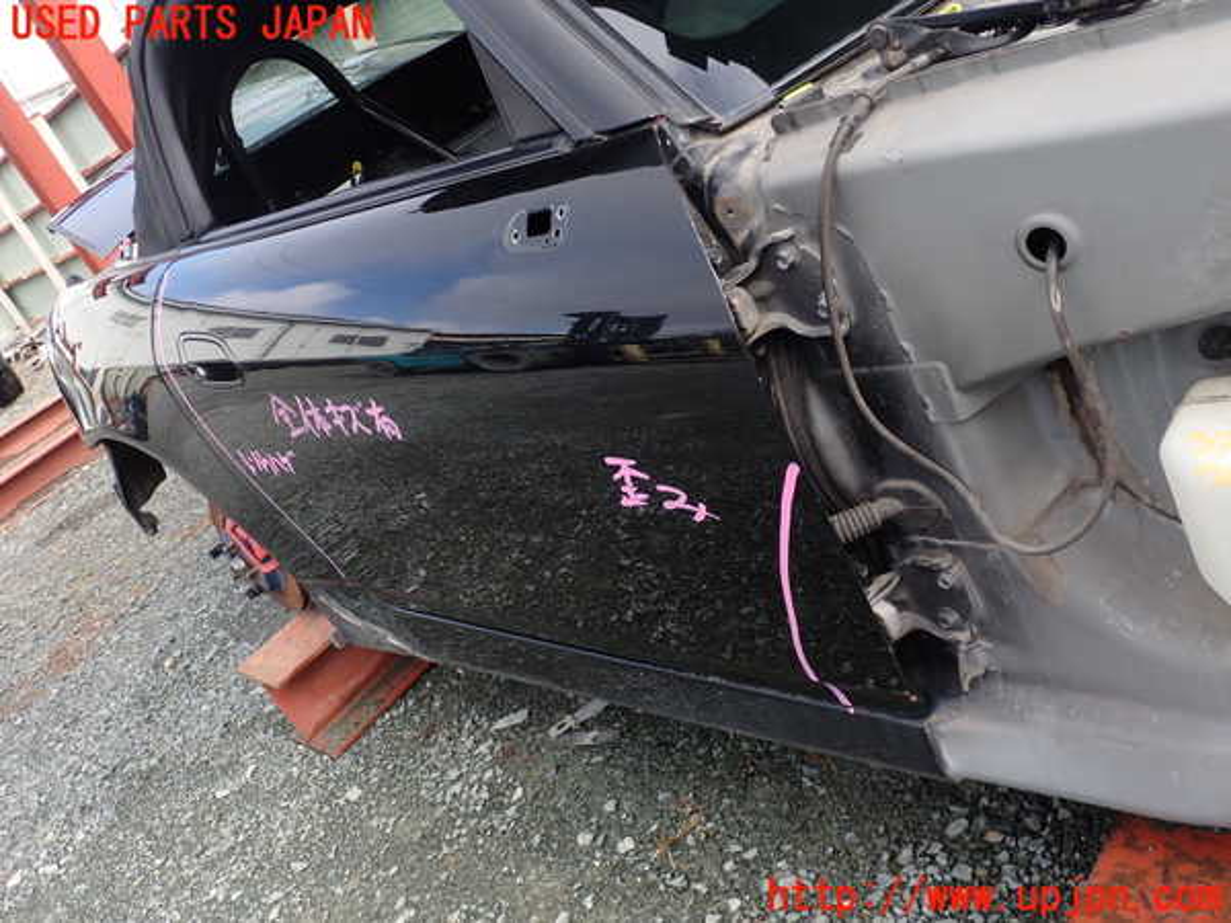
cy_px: 462
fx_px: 1067
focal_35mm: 30
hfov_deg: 60.0
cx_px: 616
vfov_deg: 46.8
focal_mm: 5.4
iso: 100
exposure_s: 1/250
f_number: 3.2
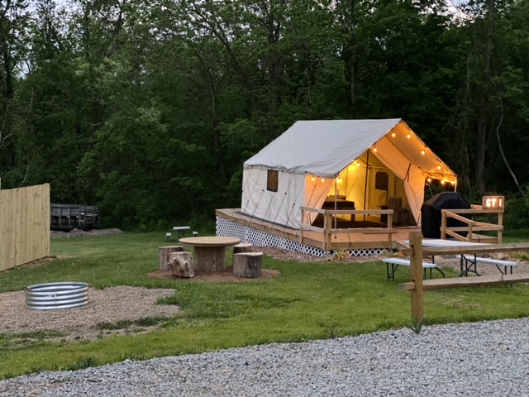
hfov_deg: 36.8
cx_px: 264
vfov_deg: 28.0
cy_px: 198
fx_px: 795
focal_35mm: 52
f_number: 2
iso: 500
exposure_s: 1/15
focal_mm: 6
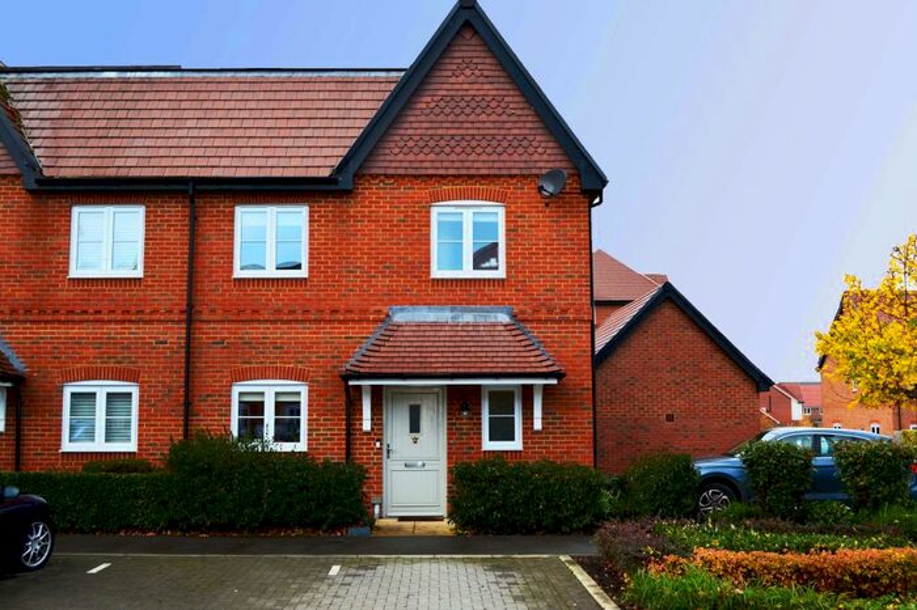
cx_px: 458
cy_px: 305
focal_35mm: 39
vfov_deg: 34.2
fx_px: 993
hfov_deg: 49.6
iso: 100
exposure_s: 1/80
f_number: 6.3
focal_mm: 26
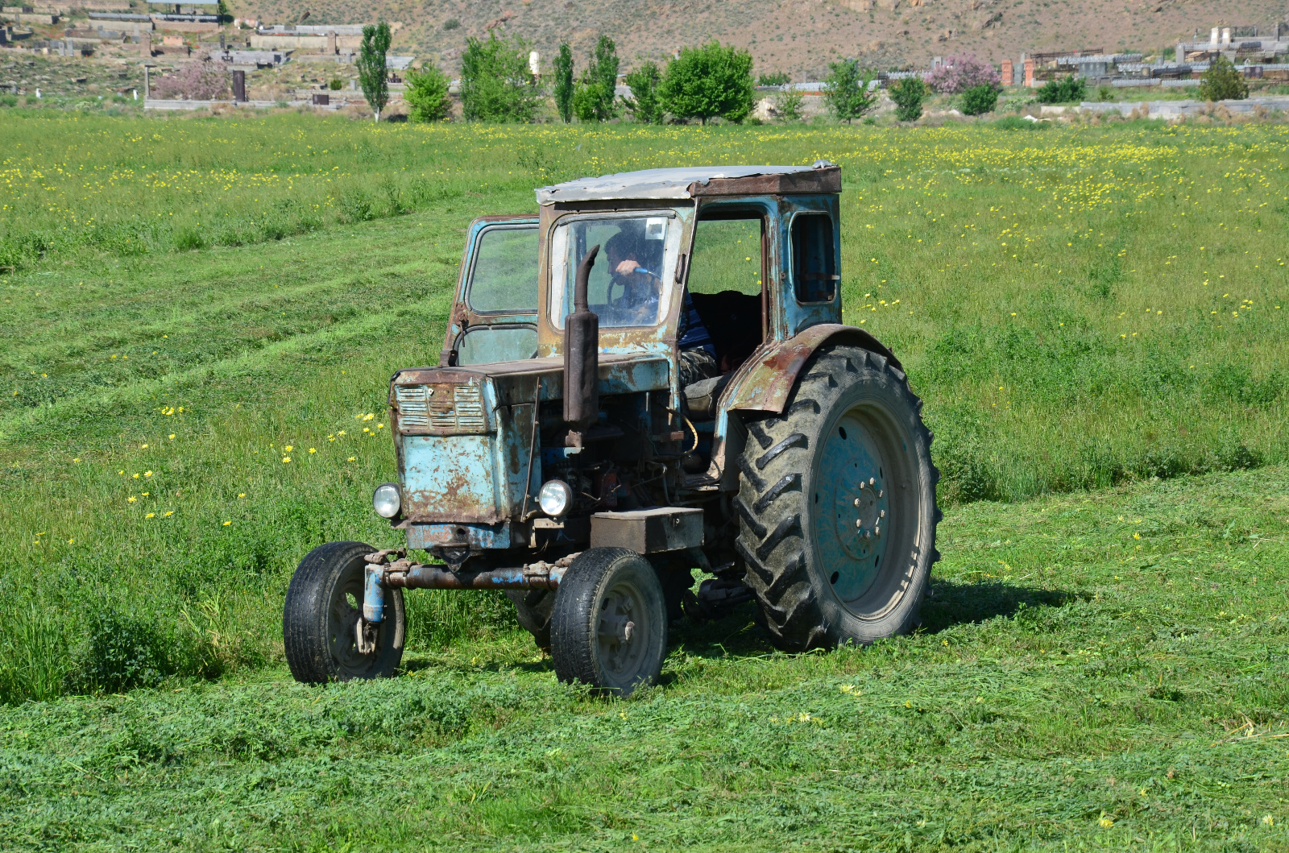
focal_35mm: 158
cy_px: 426
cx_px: 644
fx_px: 5626
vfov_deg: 8.7
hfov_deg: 13.1
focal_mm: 105
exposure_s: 1/250
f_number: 10
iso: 200
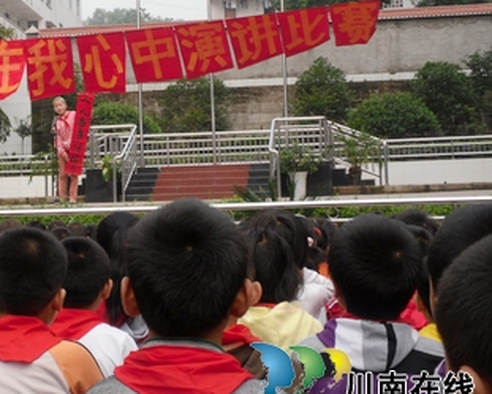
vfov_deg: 18.8
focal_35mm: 81
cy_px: 104
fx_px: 1180
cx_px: 65
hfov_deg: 23.0
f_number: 4.5
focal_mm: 8.46
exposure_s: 1/412
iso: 80
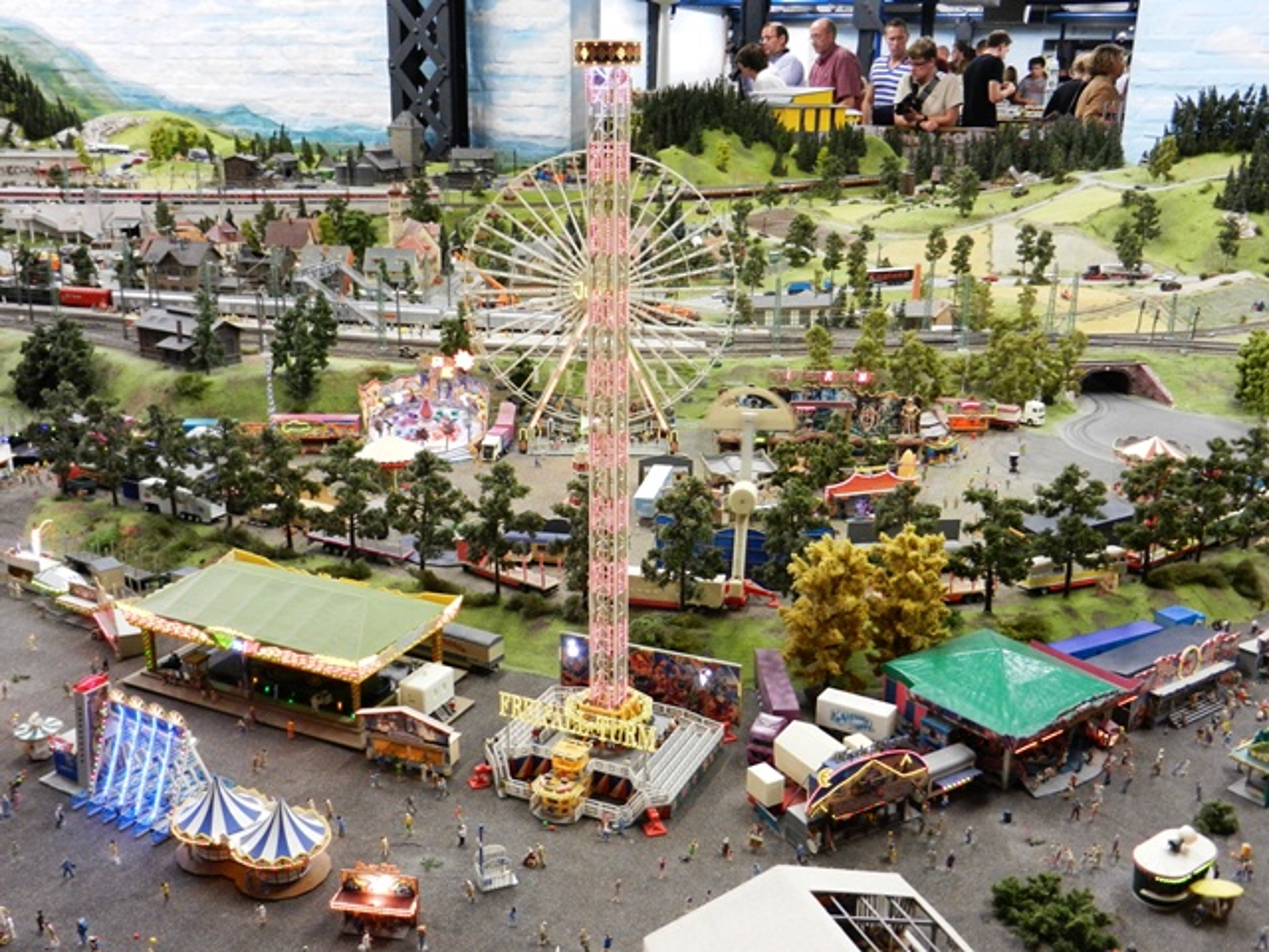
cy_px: 476
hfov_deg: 55.4
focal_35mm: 33
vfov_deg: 42.9
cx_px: 634
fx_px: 1210
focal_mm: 5.9
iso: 400
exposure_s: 1/15
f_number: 3.8
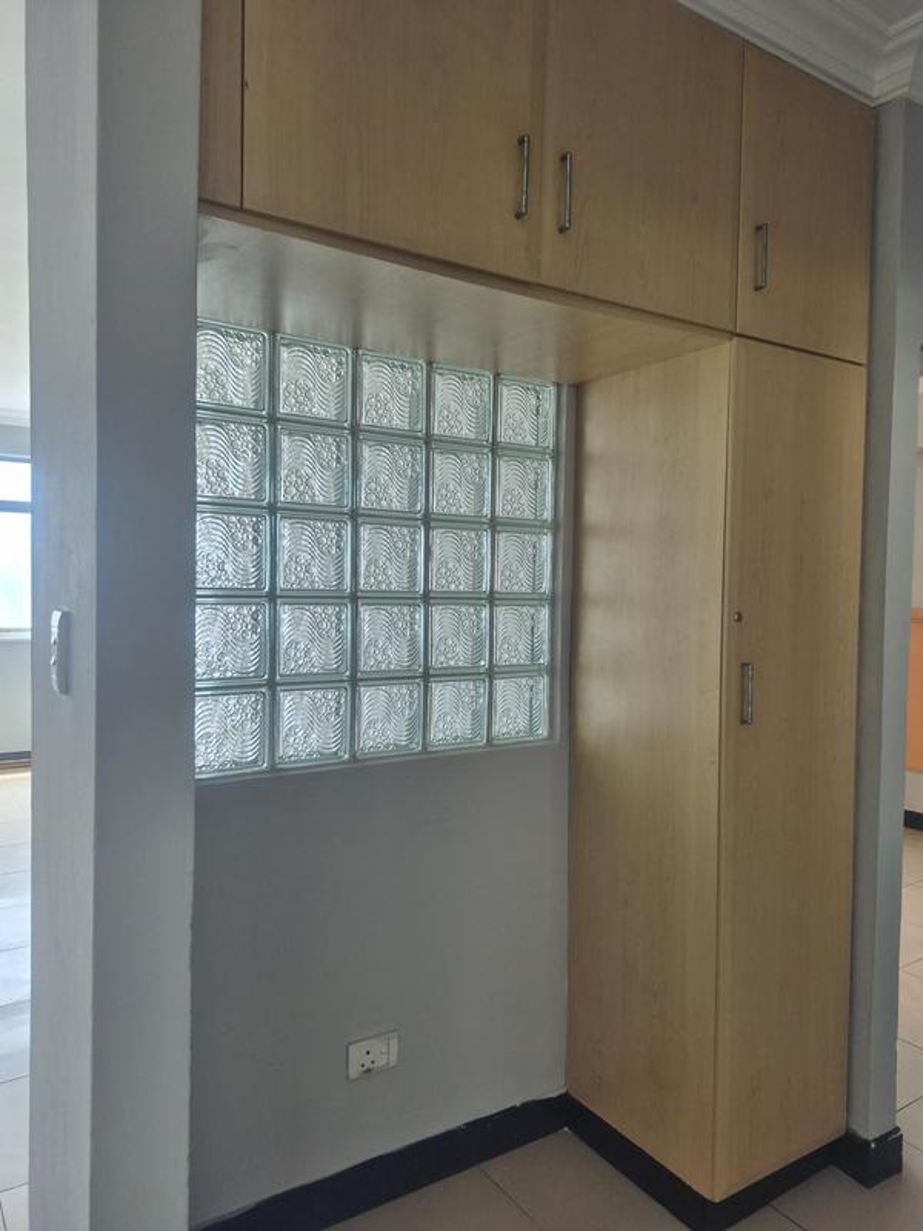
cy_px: 616
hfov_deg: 58.9
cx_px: 462
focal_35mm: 23
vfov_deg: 73.9
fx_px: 818
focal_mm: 5.4
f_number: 1.8
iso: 100
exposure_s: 1/180
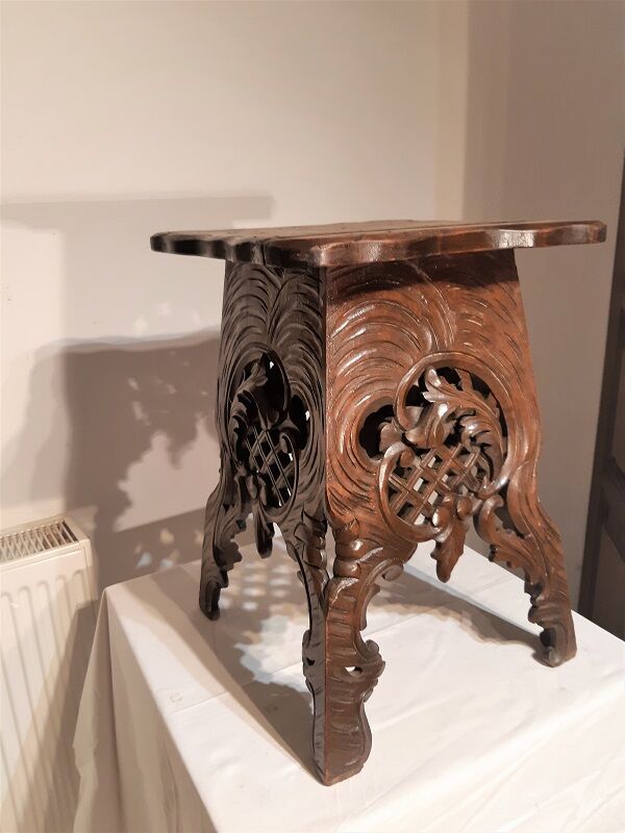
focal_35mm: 26
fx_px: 626
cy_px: 416
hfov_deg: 53.1
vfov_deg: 67.3
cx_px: 312
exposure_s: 1/50
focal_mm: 3.93
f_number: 1.7
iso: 100
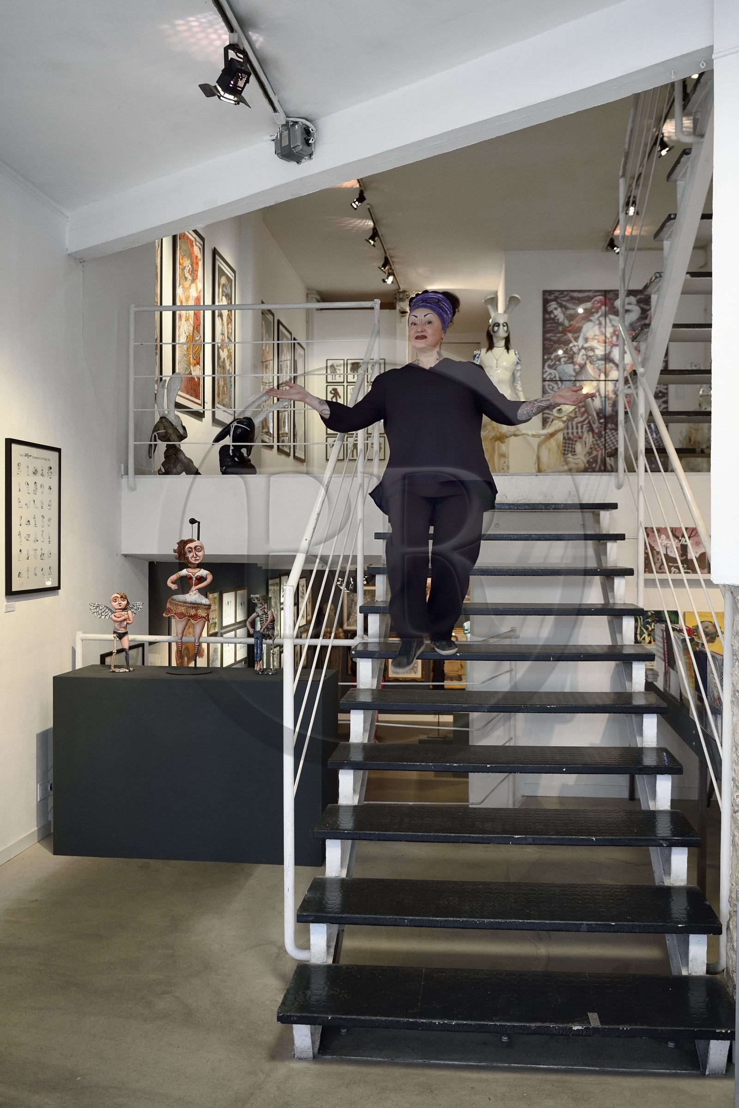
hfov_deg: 43.6
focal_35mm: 30
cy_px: 554
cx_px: 370
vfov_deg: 61.9
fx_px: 924
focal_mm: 30
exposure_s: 1/100
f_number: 3.5
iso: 1600
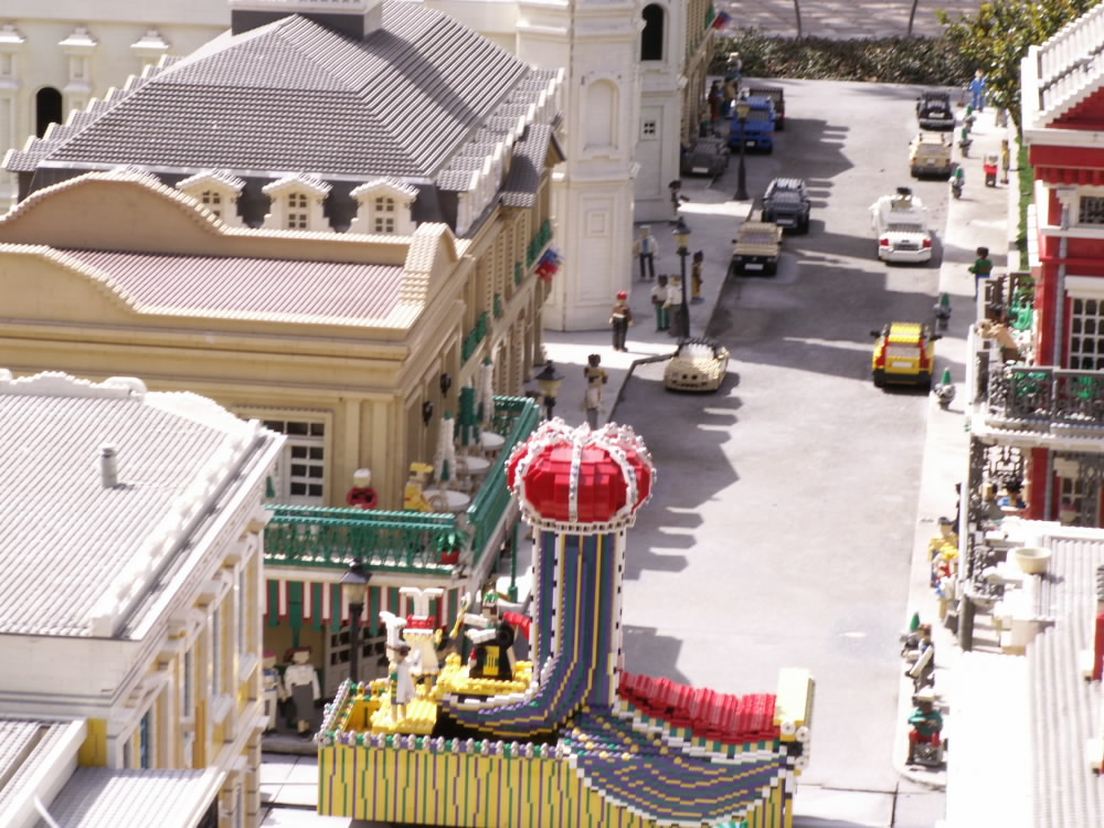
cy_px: 414
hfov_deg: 16.3
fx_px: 3859
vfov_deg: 12.2
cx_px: 552
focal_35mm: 121
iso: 50
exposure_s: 1/125
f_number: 7.1
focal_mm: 19.85
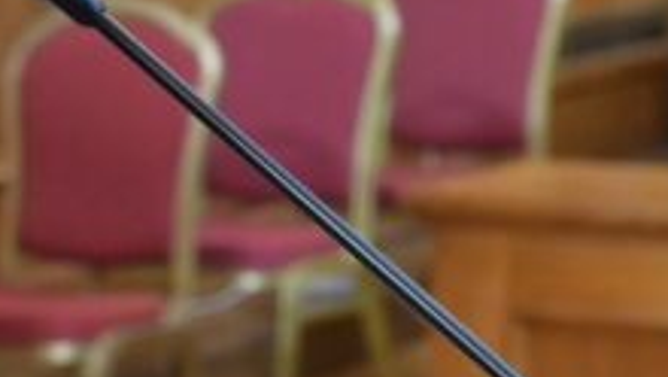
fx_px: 3792
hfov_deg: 9.9
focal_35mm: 214
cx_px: -106
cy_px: 179
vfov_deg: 5.7
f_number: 4.5
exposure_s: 1/200
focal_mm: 42
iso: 3200
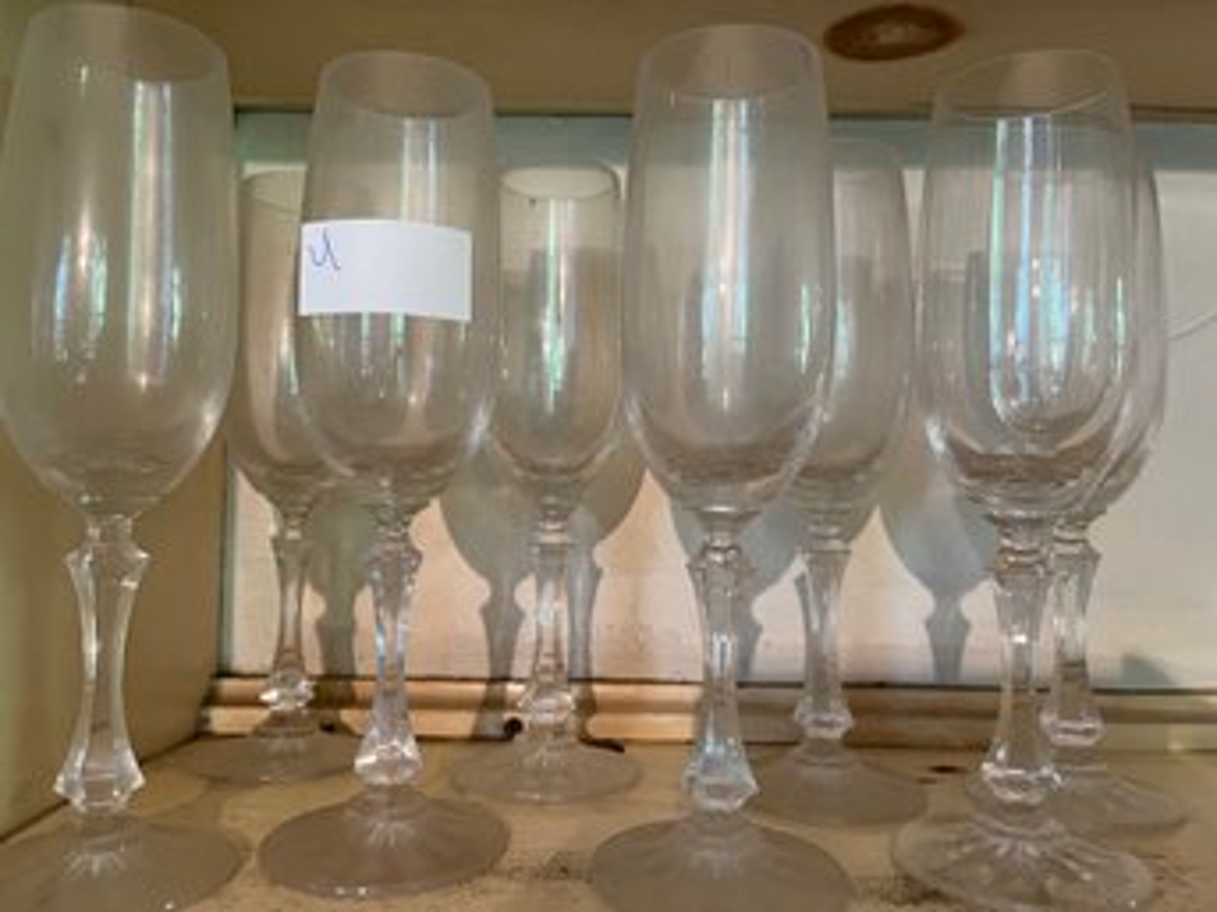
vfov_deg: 53.0
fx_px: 914
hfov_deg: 67.3
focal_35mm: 26
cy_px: 456
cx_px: 608
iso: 500
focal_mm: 5.1
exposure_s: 1/60
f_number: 1.6
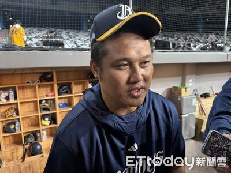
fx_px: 160
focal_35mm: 24
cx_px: 116
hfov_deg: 71.6
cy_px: 86
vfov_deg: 56.8
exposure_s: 1/82
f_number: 1.78
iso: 200
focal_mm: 6.76
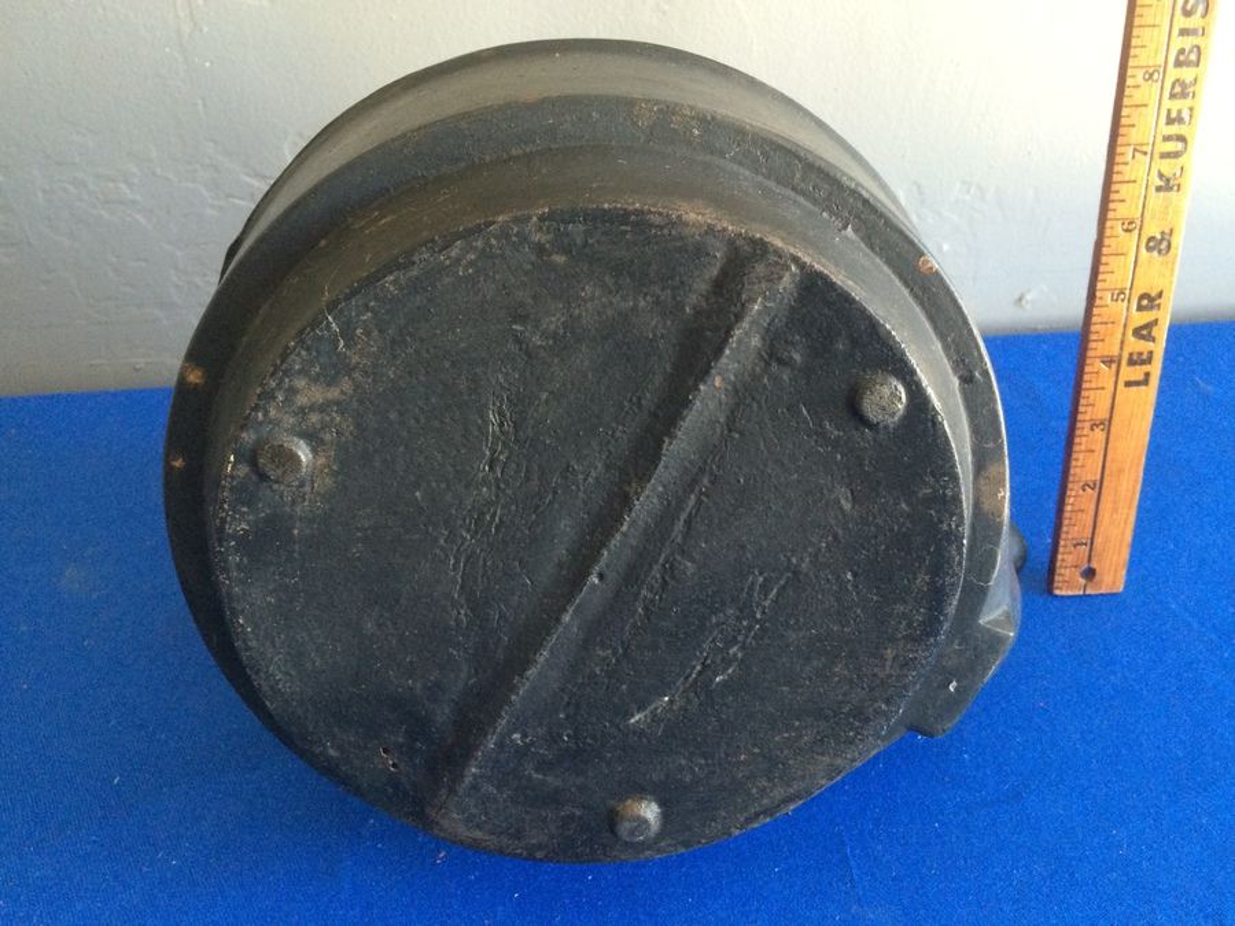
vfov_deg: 48.2
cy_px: 463
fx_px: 1035
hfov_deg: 61.7
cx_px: 618
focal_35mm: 29
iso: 200
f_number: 2.2
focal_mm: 4.15
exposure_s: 1/30
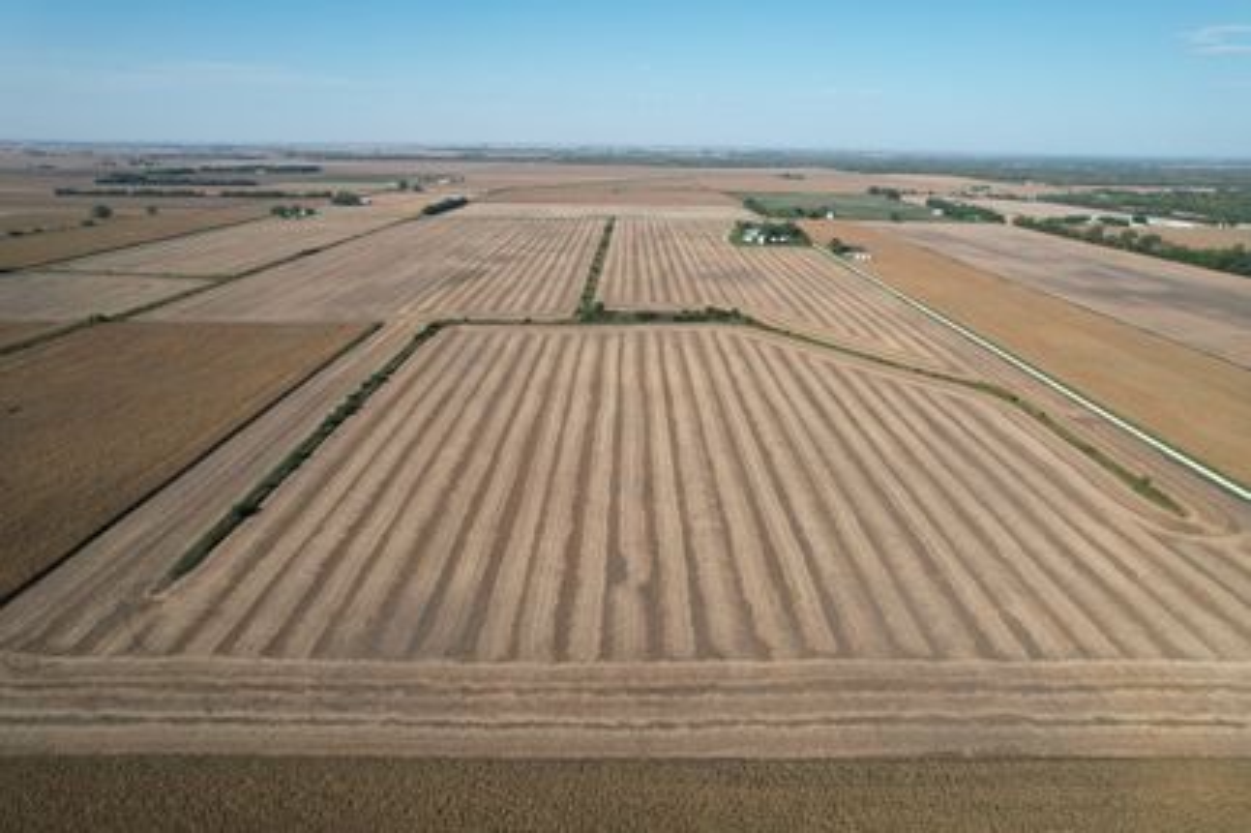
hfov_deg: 78.6
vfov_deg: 57.2
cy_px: 416
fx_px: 764
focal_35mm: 22
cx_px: 626
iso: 100
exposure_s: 1/2000
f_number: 2.8
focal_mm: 8.38
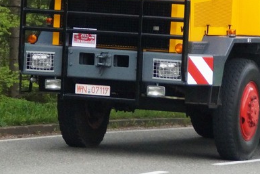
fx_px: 2926
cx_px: 236
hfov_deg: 5.1
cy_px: 10
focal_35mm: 405
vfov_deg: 3.4
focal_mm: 130
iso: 2000
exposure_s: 1/800
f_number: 5.6
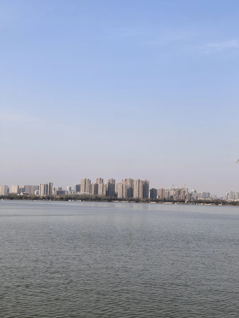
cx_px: 120
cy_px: 159
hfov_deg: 30.3
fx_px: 442
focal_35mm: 48
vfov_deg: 39.7
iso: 50
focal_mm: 6.98
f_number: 2
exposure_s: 1/1366
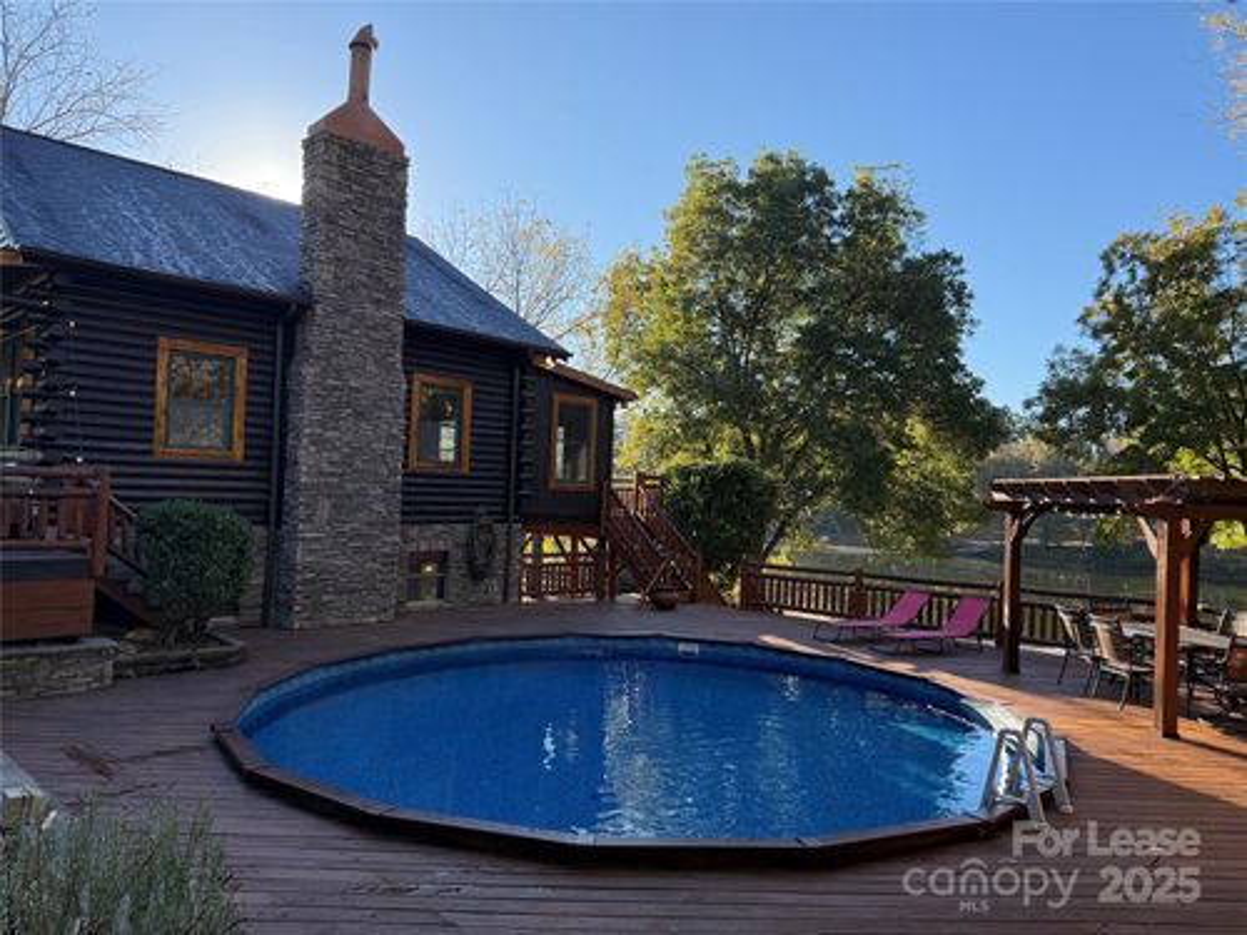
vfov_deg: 56.8
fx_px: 865
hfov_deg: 71.6
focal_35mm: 24
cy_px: 468
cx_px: 624
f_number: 1.78
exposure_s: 1/1337
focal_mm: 6.76
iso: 100
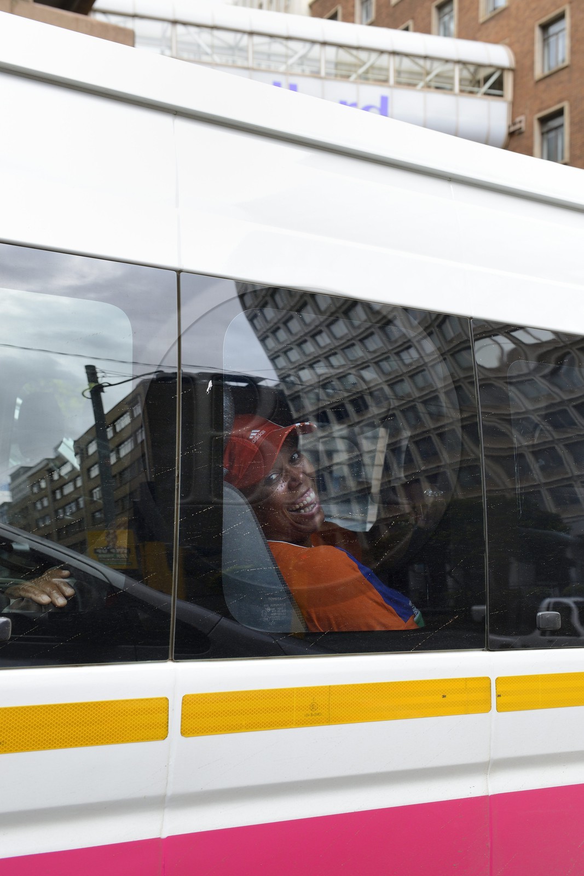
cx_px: 292
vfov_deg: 54.4
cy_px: 438
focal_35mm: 35
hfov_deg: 37.9
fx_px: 851
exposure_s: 1/400
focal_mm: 35
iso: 400
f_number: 6.3
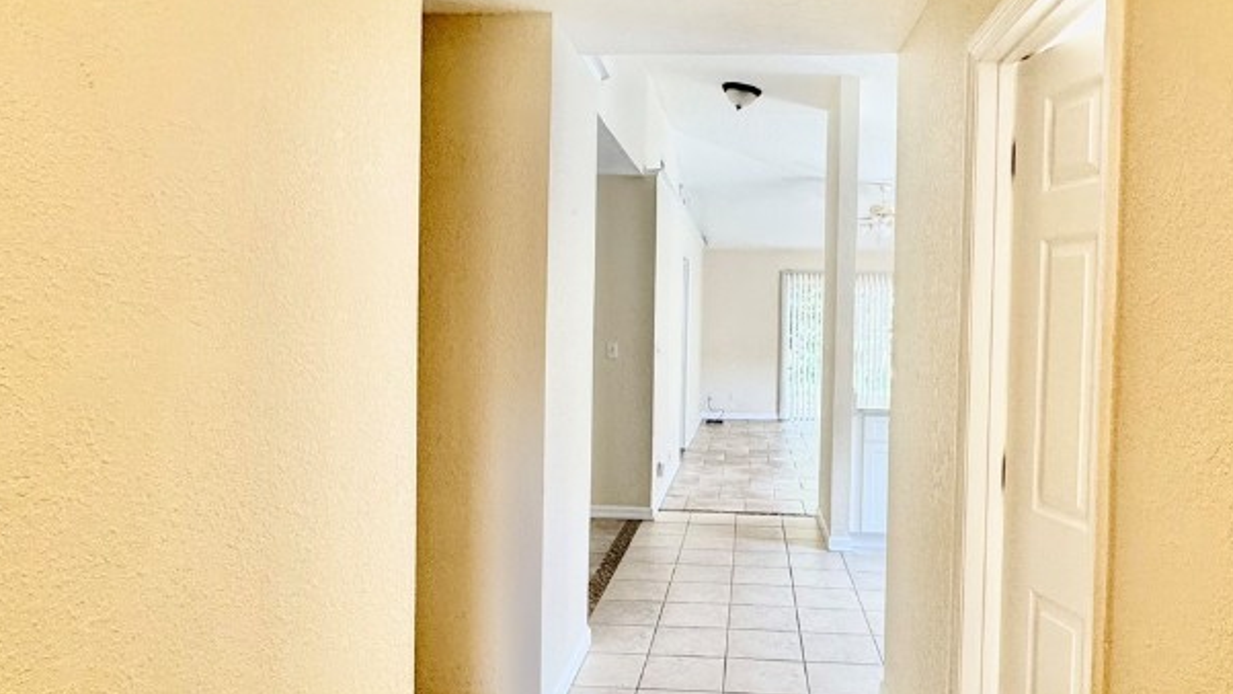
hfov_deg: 71.6
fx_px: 850
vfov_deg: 44.4
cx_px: 700
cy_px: 339
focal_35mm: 26
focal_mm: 2.22
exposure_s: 1/120
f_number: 2.2
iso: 250
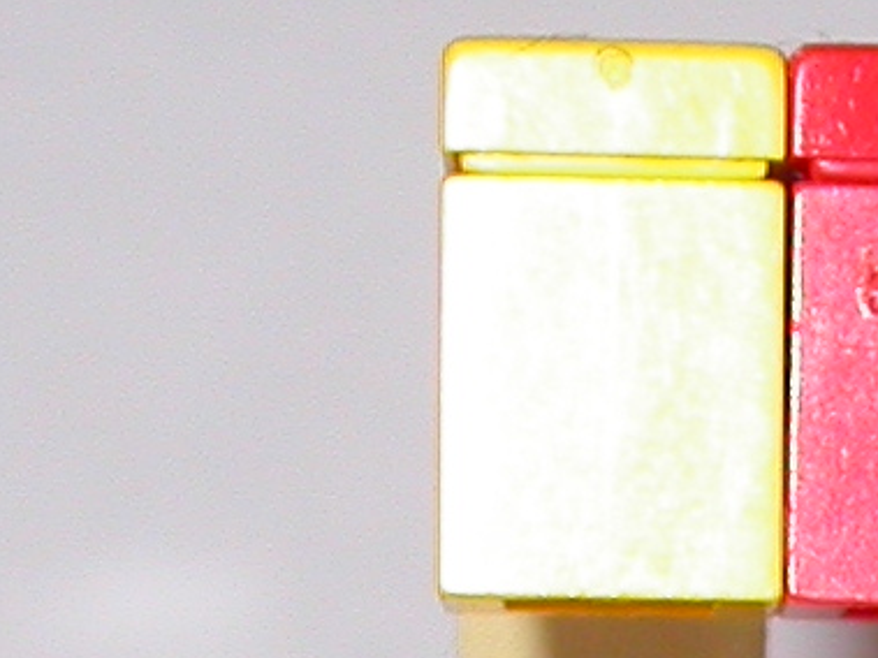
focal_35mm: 306
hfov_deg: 6.3
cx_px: 1659
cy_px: 1650
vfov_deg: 4.7
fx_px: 7759
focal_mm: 10.6
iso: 100
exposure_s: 1/60
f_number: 2.9
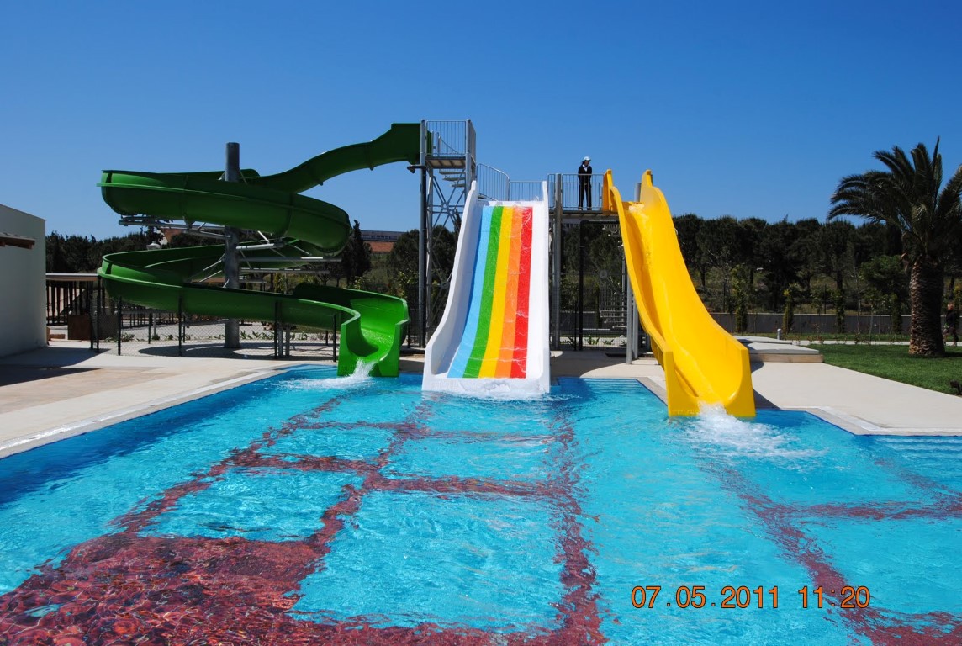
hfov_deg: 59.4
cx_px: 481
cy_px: 323
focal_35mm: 32
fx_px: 843
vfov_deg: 41.9
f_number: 10
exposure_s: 1/400
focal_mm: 21
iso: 100
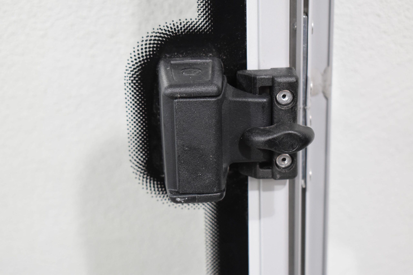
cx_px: 206
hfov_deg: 28.1
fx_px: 826
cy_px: 138
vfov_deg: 18.9
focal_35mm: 72
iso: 1600
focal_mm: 48
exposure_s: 1/125
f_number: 5.3
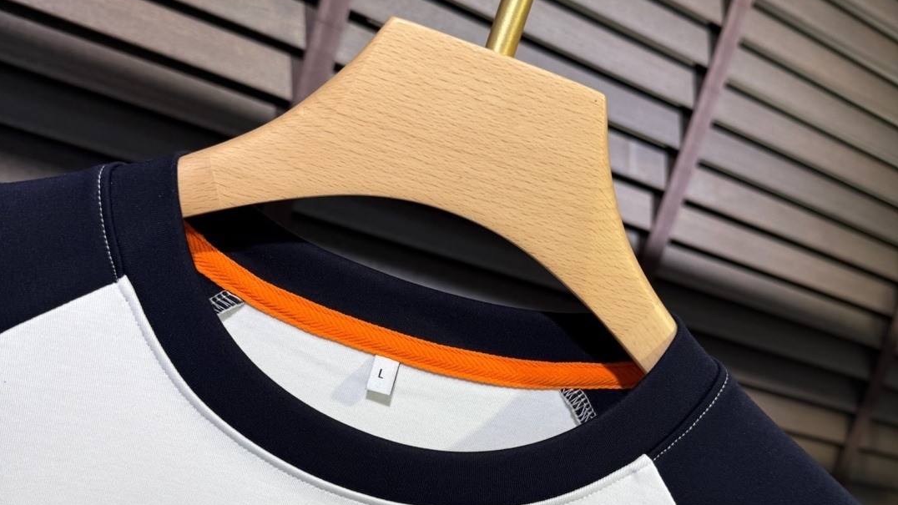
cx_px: 448
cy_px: 327
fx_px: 833
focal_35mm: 35
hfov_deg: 56.6
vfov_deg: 33.5
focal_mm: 6.76
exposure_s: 1/232
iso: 64
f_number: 1.78
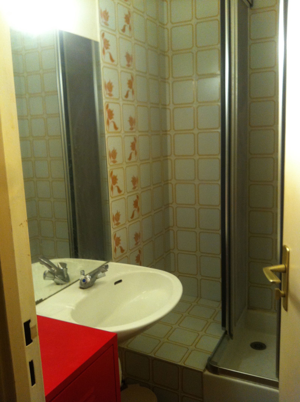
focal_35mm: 35
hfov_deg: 40.6
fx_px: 405
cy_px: 201
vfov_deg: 52.7
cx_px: 150
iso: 200
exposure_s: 1/15
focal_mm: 3.85
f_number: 2.8
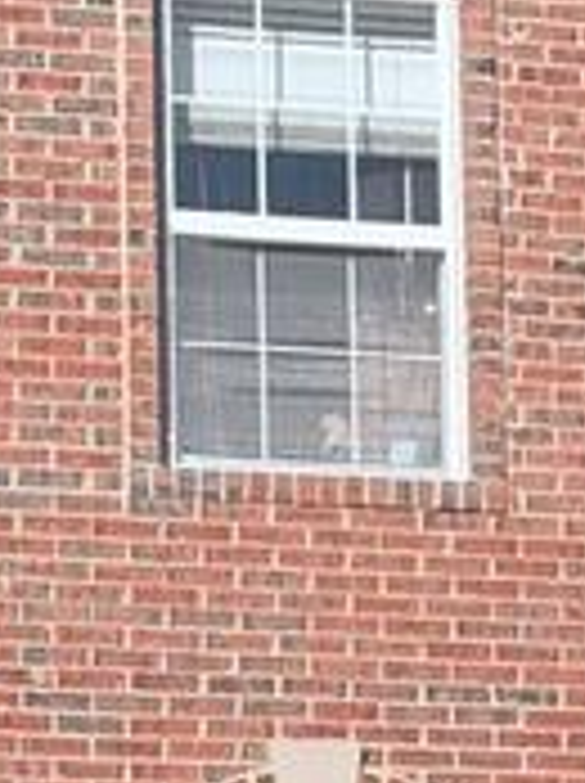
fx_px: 6731
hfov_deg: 4.9
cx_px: 1256
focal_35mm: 298
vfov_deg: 6.6
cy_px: 1044
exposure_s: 1/7874
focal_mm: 6.76
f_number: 1.78
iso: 80
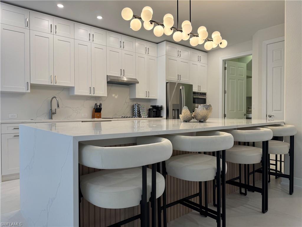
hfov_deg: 71.6
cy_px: 114
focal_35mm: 24
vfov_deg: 56.8
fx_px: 209
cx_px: 151
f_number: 1.78
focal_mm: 6.76
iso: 50
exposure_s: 1/120
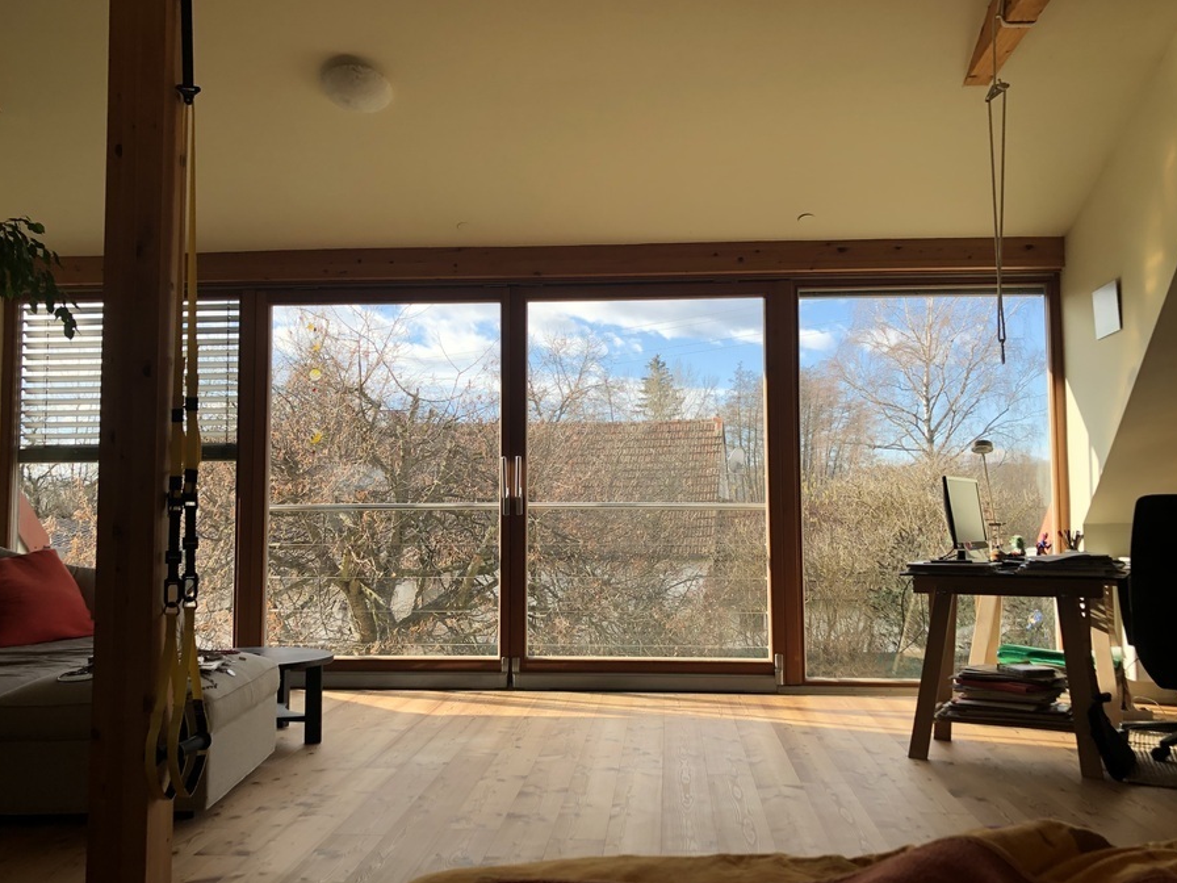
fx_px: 1088
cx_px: 564
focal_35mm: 32
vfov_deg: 44.2
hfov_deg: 56.8
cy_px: 460
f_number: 1.8
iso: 20
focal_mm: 3.99
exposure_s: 1/350
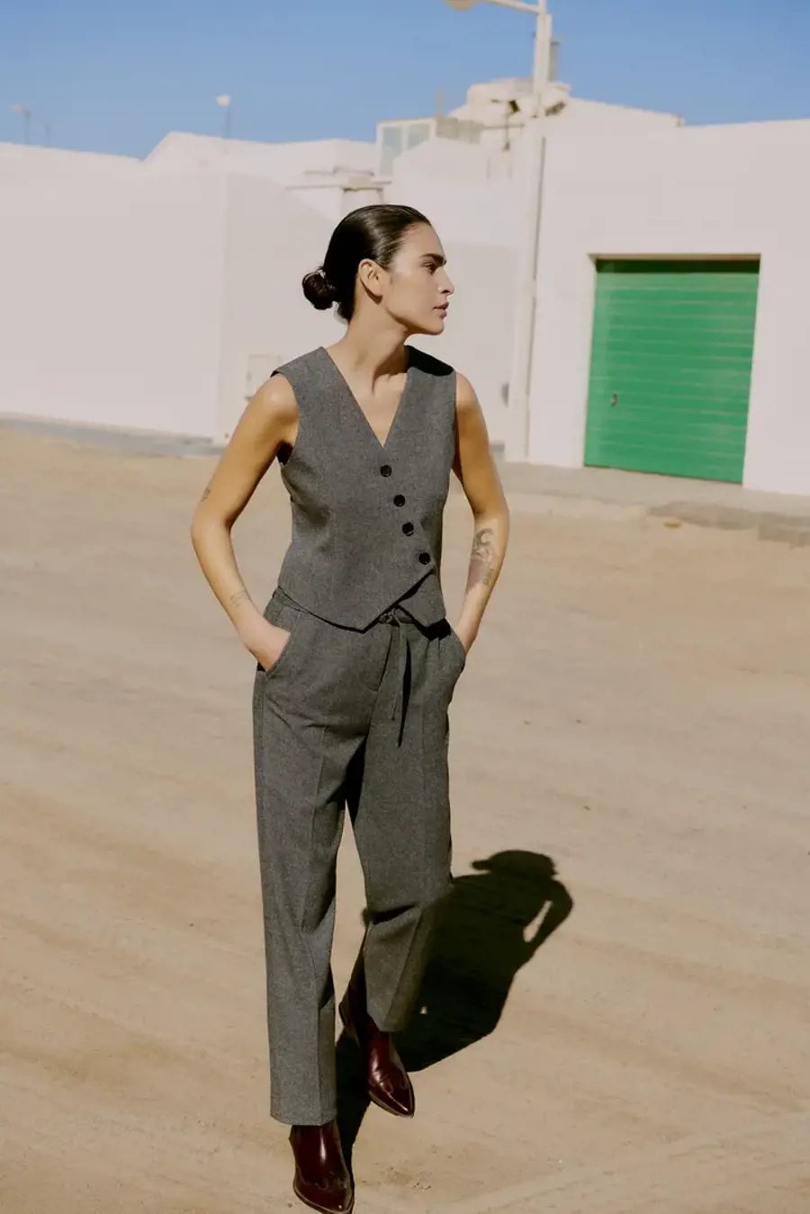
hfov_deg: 24.2
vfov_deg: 35.6
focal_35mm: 56
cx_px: 405
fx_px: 1890
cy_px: 607
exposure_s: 1/1250
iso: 100
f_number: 5.6
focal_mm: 56
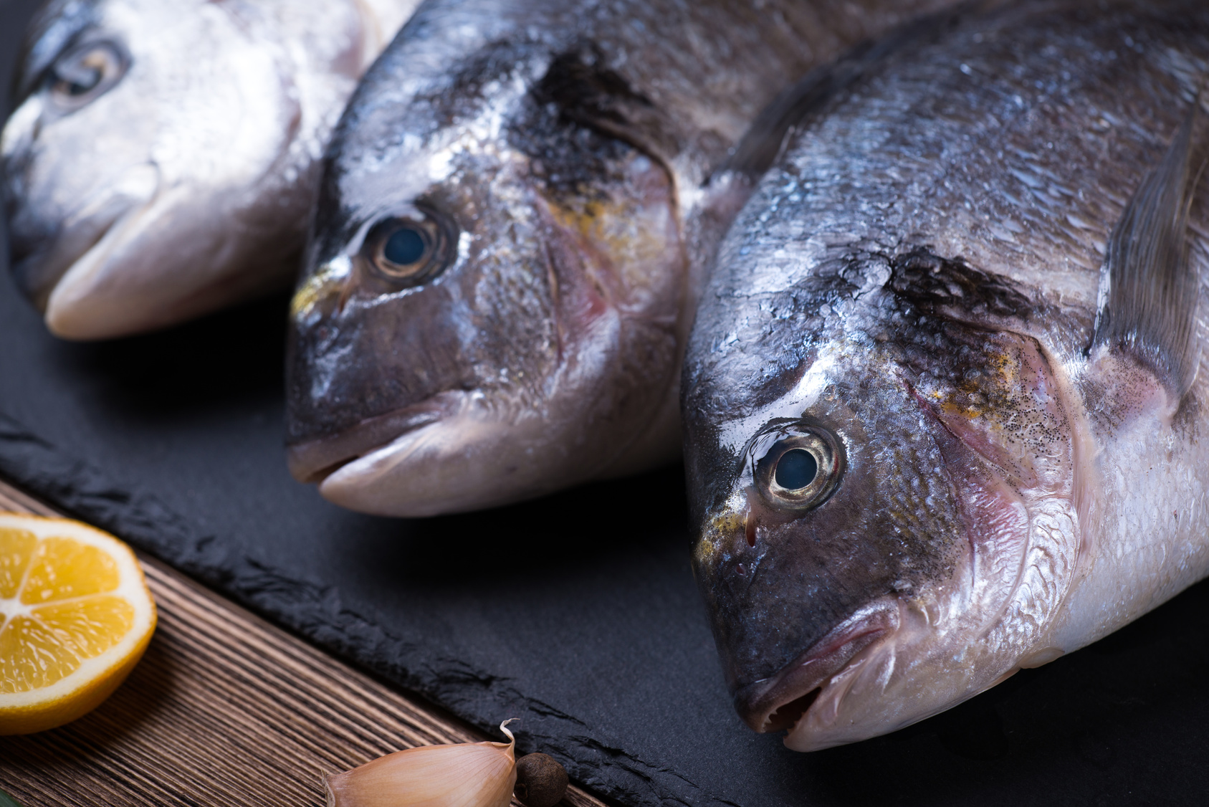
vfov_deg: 9.2
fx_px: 5039
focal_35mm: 150
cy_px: 404
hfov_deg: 13.7
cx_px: 604
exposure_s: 1/160
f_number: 6.3
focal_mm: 150
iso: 160
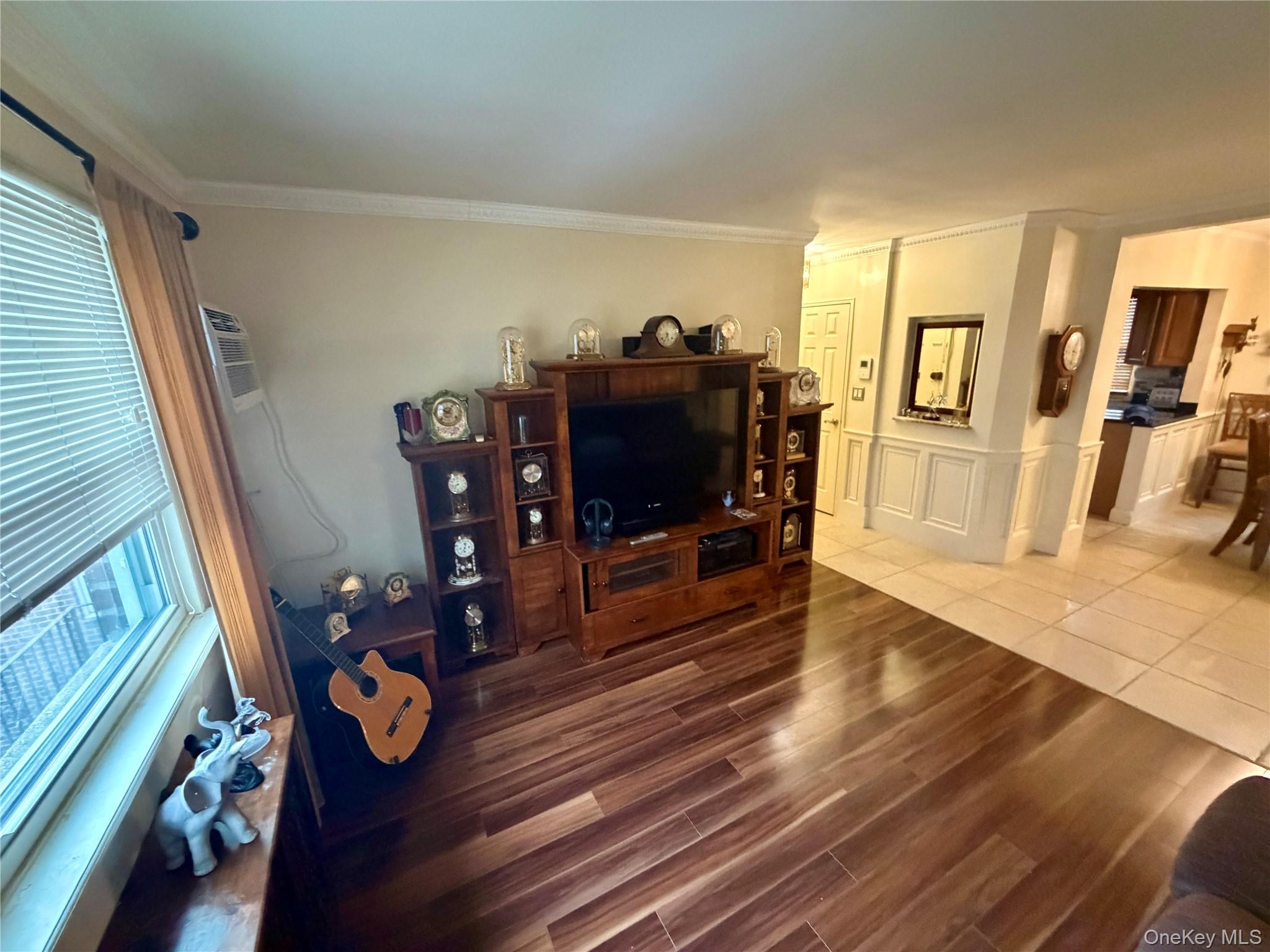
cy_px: 476
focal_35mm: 14
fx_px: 514
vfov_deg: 85.7
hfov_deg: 102.1
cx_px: 635
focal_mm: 2.22
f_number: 2.2
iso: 1250
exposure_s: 1/60
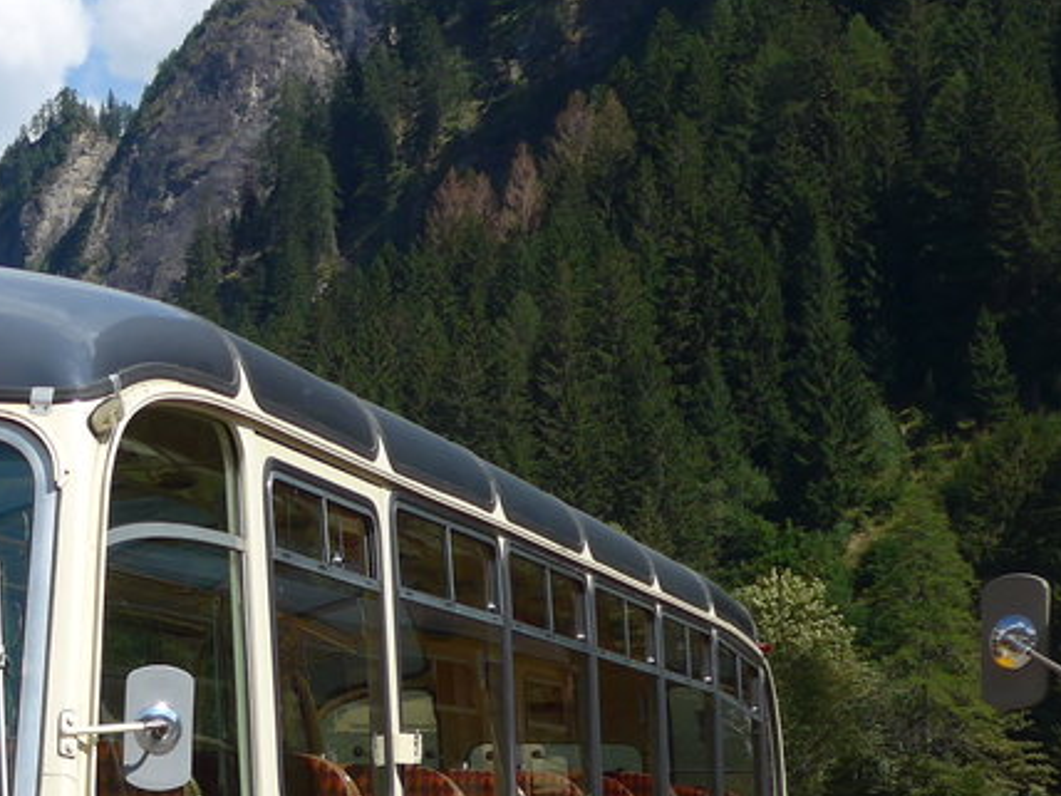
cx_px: -218
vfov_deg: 14.4
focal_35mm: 101
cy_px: 843
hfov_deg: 18.4
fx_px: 3096
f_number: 2.8
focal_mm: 7.5
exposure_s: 1/2000
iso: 80
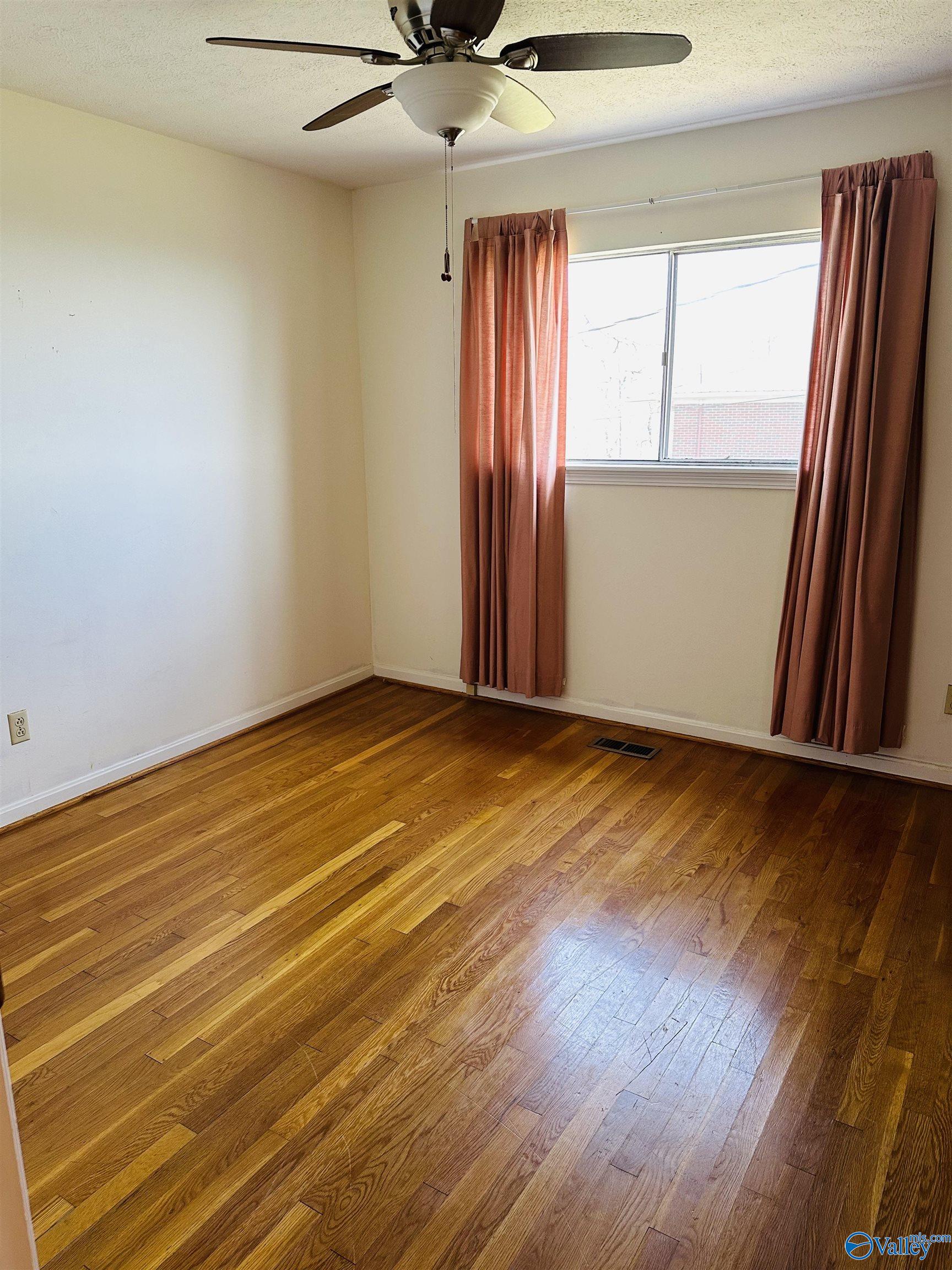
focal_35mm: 24
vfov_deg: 71.6
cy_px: 635
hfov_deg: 56.8
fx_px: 880
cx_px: 476
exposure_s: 1/120
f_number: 1.78
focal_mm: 6.86
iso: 200
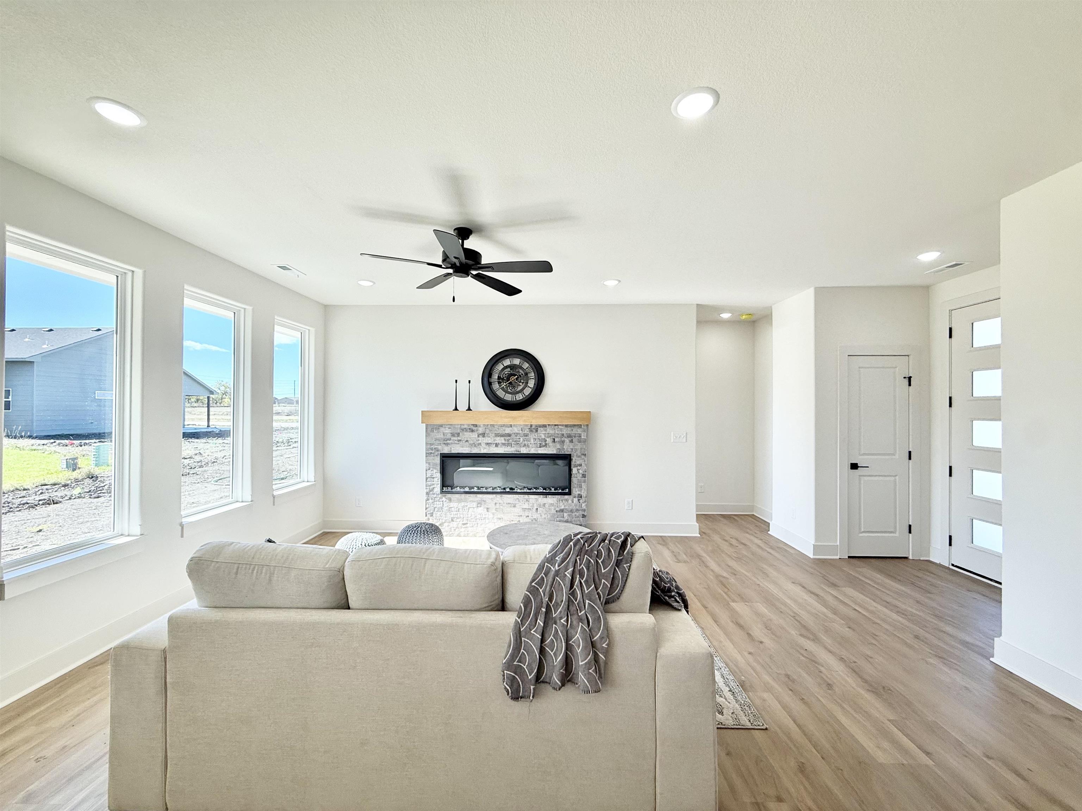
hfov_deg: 102.1
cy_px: 406
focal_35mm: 14
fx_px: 438
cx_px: 541
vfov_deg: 85.7
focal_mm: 2.22
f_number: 2.2
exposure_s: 1/240
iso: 50
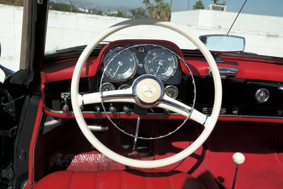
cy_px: 92
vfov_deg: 37.9
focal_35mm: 35
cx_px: 145
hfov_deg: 54.4
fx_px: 275
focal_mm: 22
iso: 100
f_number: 7.1
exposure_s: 1/320
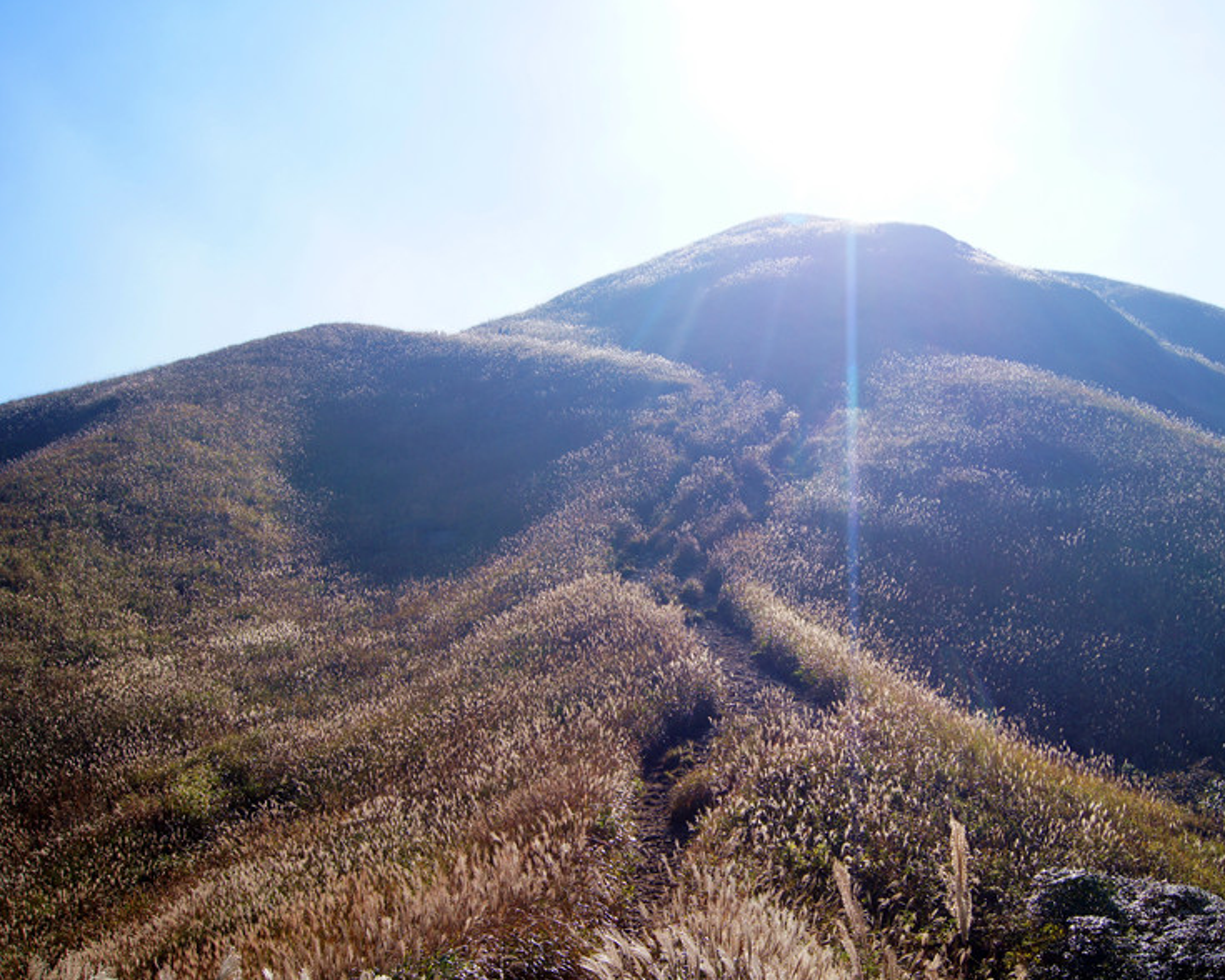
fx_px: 1124
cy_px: 492
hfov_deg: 57.0
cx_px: 697
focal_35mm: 31
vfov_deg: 47.1
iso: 100
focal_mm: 18
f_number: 6.3
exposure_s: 1/400
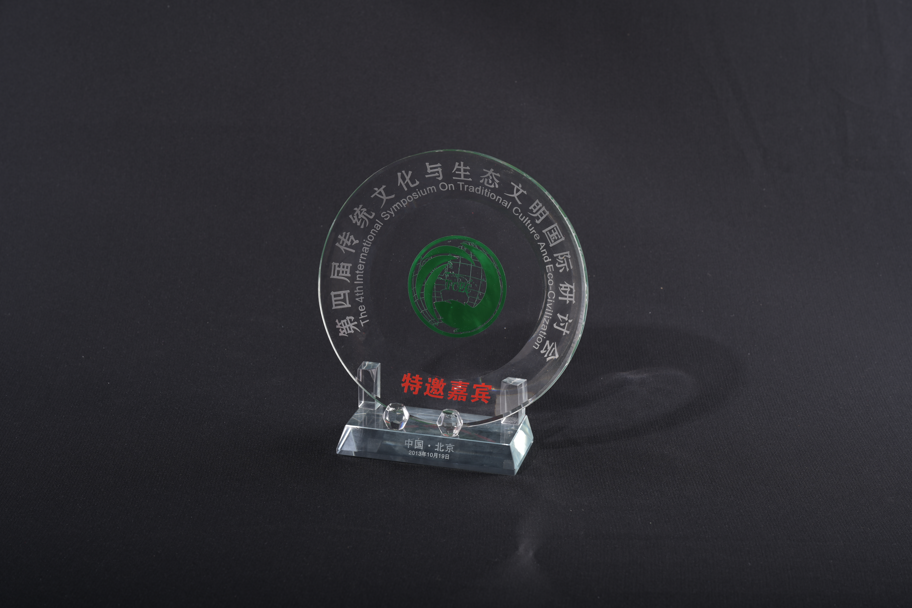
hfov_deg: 28.8
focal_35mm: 70
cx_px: 456
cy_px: 304
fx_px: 1773
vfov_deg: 19.5
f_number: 10
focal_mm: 70
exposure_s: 1/200
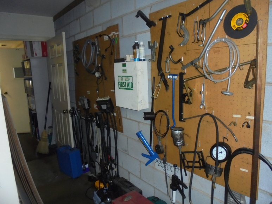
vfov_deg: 53.1
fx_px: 204
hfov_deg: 67.3
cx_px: 136
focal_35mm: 26
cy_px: 102
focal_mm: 4.6
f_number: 3.5
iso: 400
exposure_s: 1/30
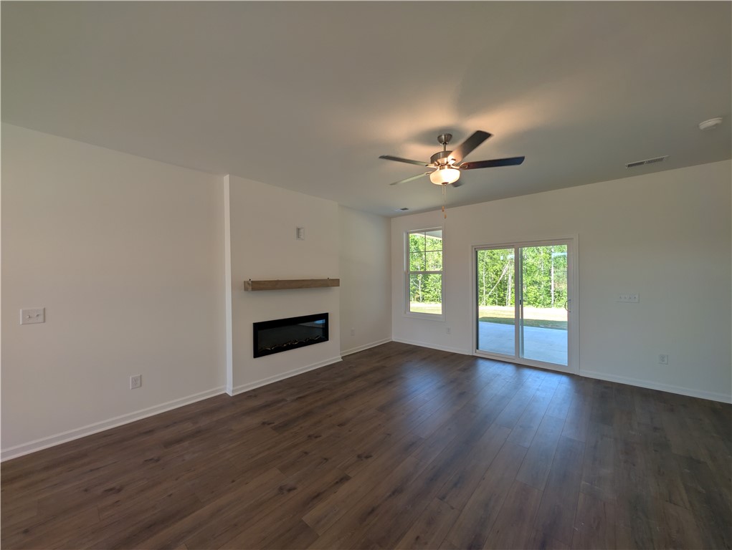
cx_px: 366
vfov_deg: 94.6
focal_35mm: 12
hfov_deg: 110.5
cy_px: 275
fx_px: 254
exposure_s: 1/210
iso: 53
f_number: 1.7
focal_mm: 2.02
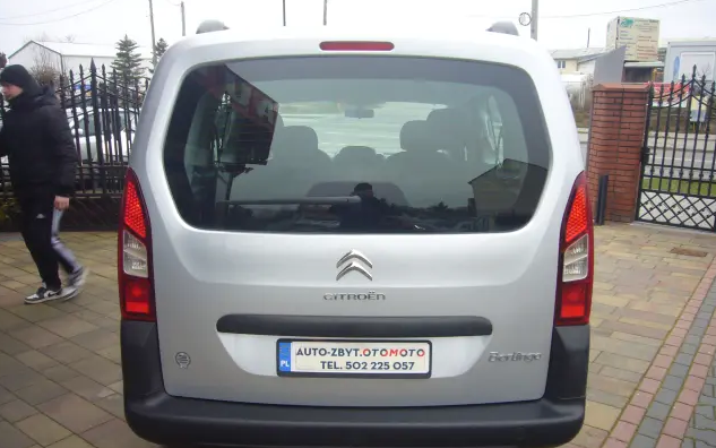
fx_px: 586
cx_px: 359
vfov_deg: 41.8
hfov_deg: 62.9
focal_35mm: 30
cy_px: 243
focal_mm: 4.6
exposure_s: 1/60
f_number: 2.8
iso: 80
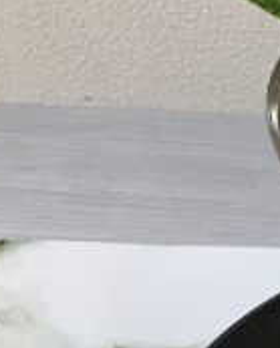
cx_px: 425
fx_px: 1012
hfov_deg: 14.6
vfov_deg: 18.2
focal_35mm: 98
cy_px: 455
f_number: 2.2
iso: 160
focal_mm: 4.15
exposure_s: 1/30
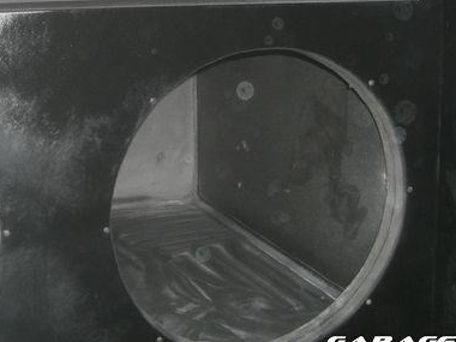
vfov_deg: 22.6
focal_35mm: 64
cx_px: 148
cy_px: 66
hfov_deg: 30.0
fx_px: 843
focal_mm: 6.2
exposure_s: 1/60
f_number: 2.7
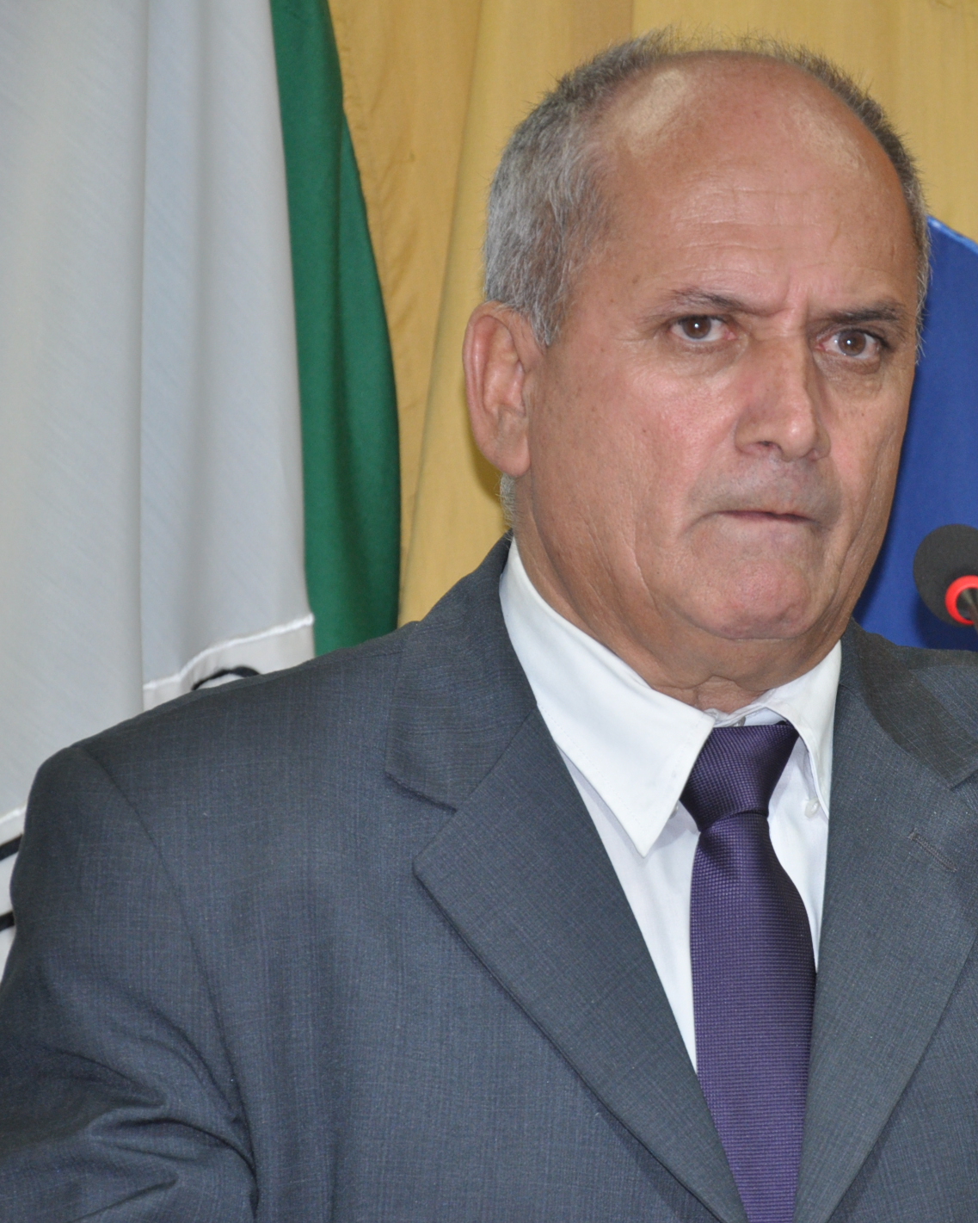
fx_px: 8057
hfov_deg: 6.9
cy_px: 611
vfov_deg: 8.7
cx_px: 723
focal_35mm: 223
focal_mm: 105
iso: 640
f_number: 5.6
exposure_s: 1/60
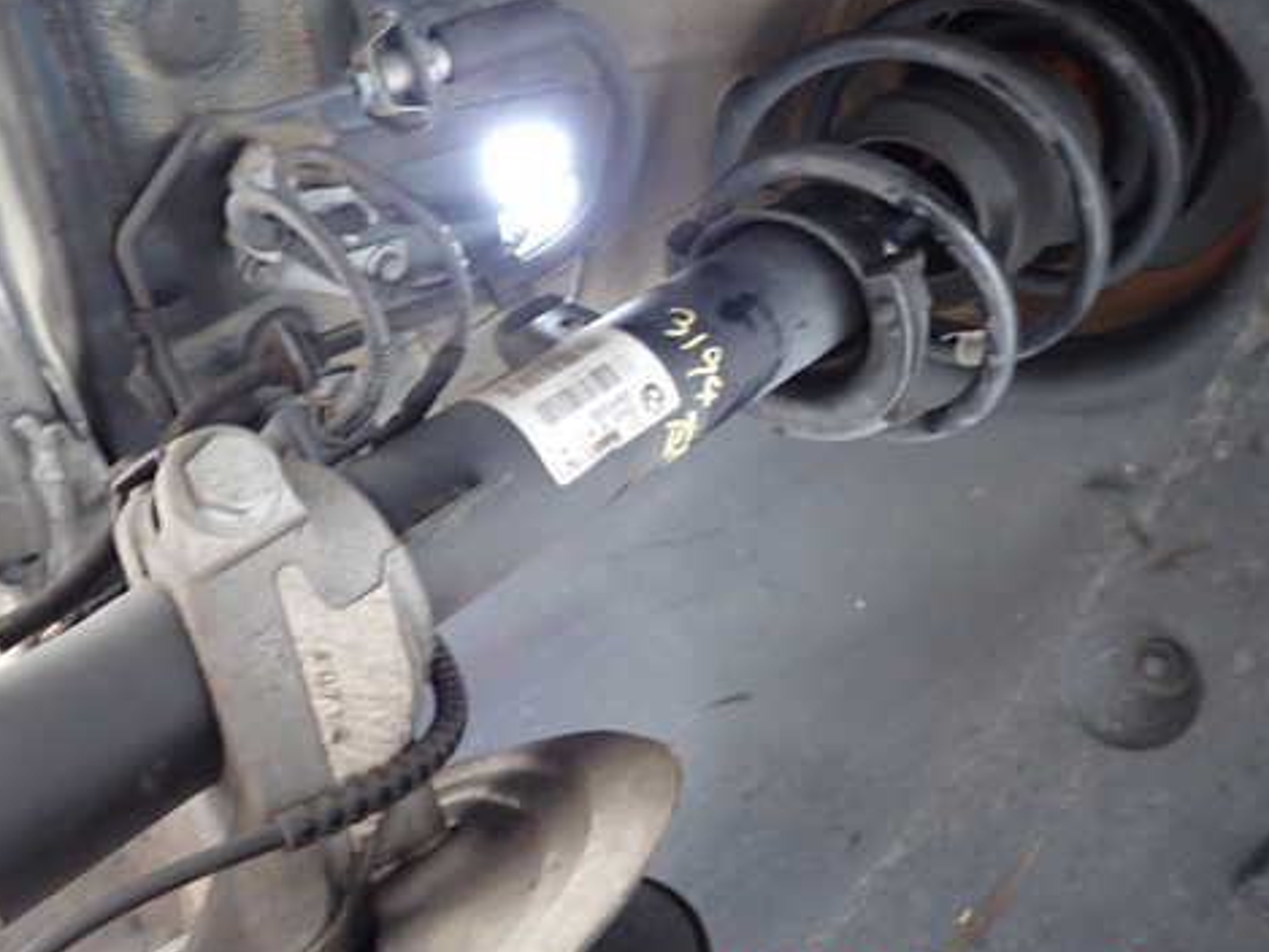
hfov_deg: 56.5
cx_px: 530
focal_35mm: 32
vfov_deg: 44.1
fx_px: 1173
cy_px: 422
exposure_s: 1/30
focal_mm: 4.5
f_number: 2
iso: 400
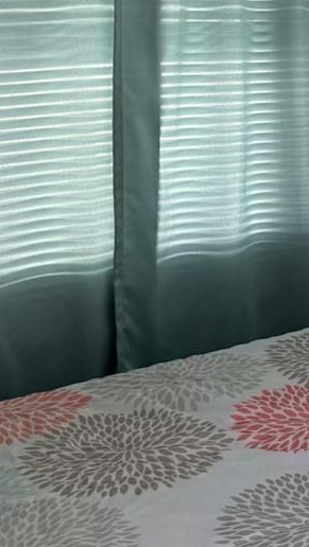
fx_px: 1178
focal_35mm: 81
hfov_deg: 13.7
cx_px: 520
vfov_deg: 25.7
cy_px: 103
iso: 200
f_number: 1.78
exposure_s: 1/121
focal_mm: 6.76
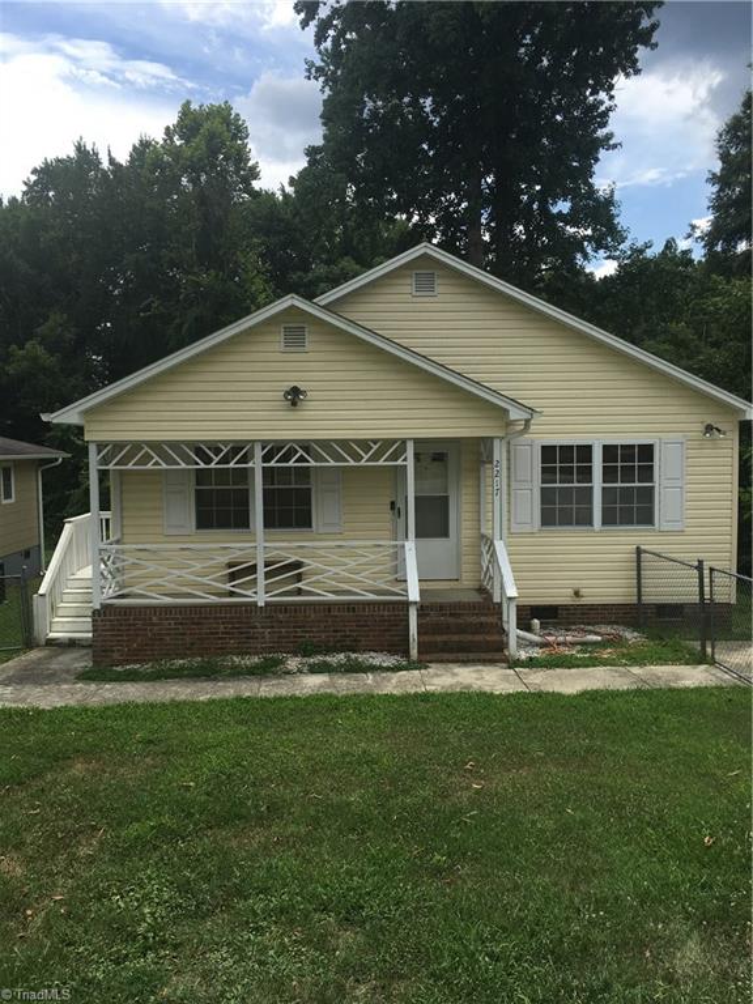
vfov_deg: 61.7
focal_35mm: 29
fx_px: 841
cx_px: 376
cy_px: 502
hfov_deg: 48.2
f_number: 2.2
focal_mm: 4.15
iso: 25
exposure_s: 1/1099
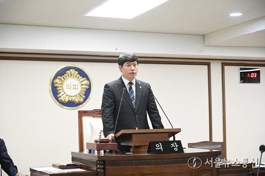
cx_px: 132
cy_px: 88
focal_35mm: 70
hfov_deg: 28.9
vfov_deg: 19.4
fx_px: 515
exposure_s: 1/400
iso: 4000
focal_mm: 70
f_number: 4
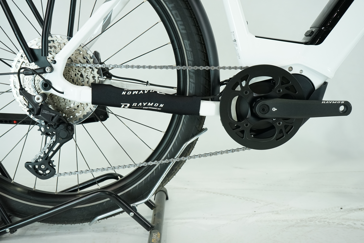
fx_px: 404
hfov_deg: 48.5
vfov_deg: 33.4
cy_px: 122
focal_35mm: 40
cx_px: 182
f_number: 5.6
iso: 1600
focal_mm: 40
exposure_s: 1/200
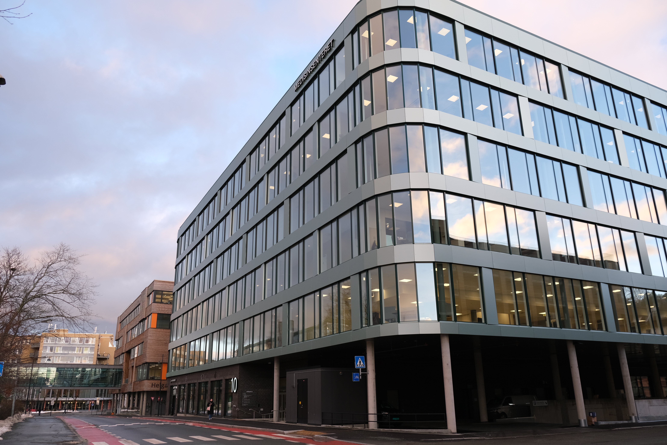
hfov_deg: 67.4
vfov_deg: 47.9
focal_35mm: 27
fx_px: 500
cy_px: 222
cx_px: 334
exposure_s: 1/250
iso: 400
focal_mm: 18
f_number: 3.6
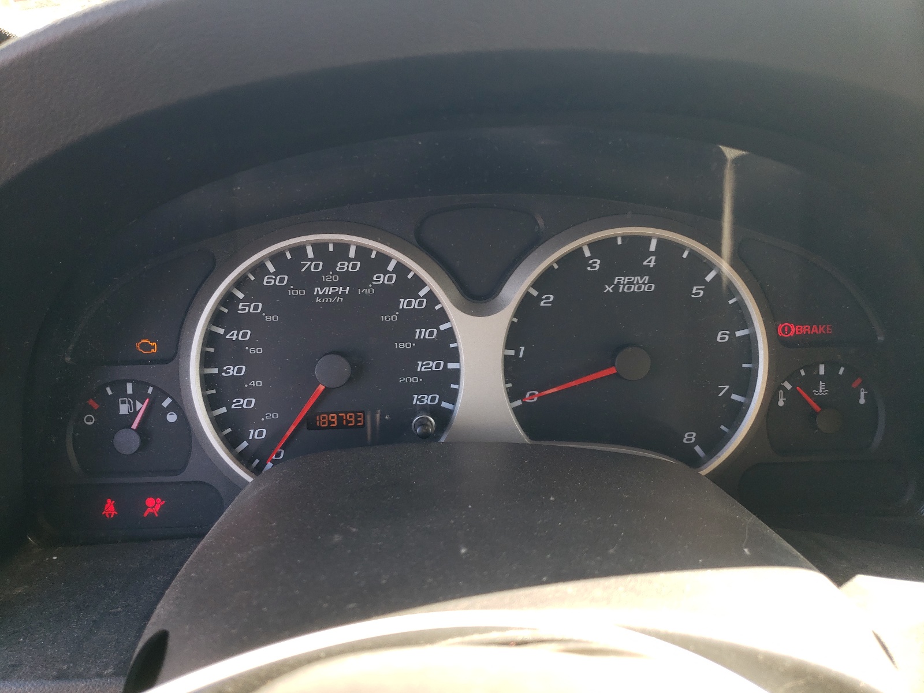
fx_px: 694
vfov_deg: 53.1
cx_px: 462
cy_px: 346
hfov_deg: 67.3
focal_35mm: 26
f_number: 1.5
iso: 50
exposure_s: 1/133
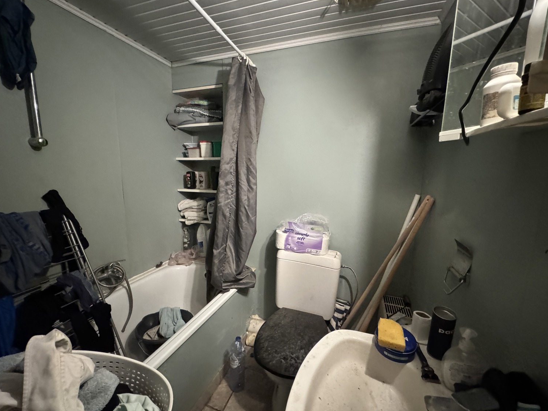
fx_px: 237
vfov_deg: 81.8
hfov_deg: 98.2
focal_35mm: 15
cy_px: 207
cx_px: 272
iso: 1250
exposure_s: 1/51
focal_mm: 2.22
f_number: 2.2
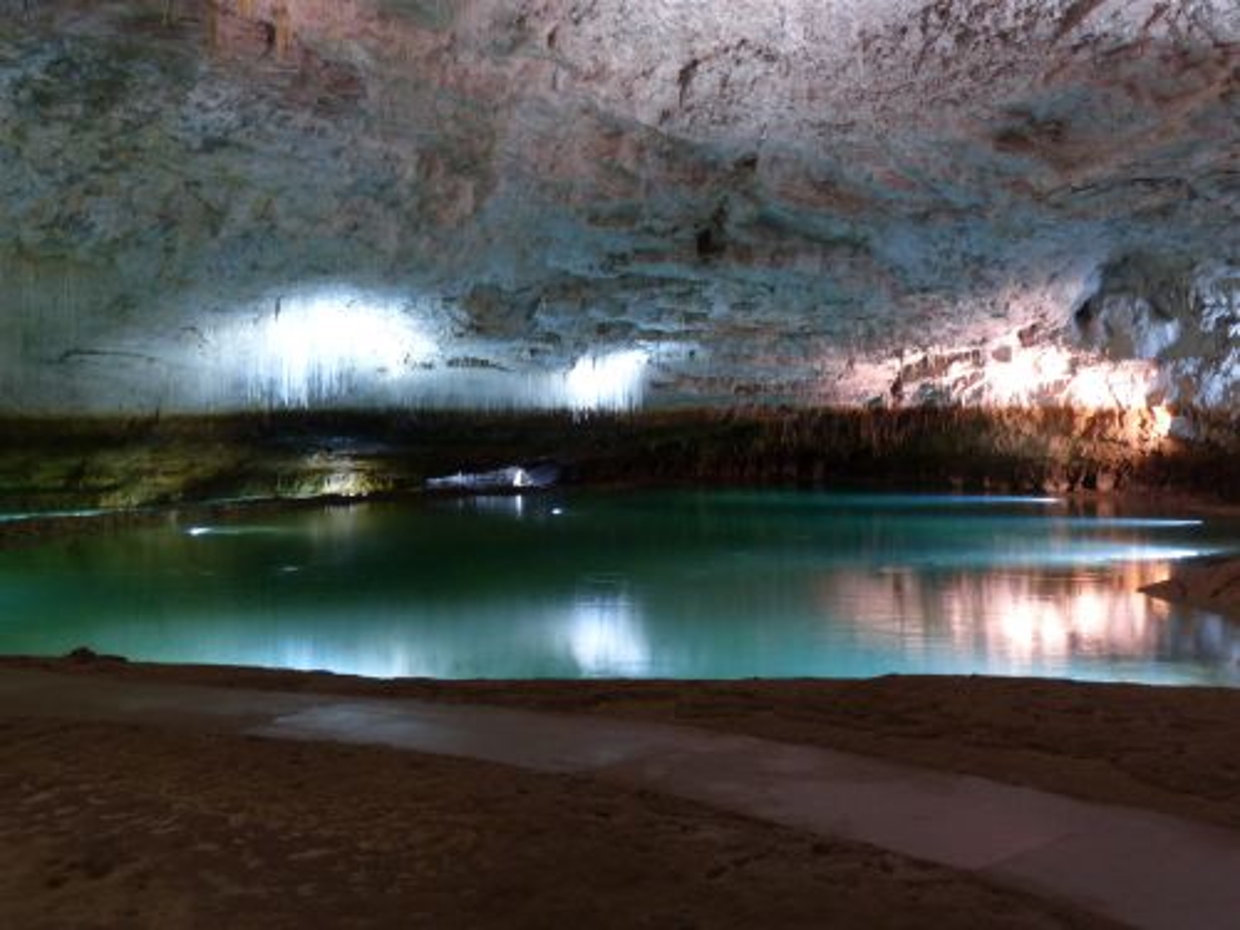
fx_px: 1469
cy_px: 465
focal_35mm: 41
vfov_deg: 35.1
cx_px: 620
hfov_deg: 45.8
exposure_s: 1/2
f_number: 4
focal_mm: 7.4
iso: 200
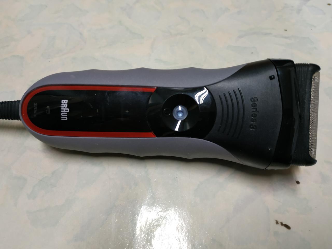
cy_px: 124
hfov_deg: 71.6
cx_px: 166
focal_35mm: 24
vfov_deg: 56.8
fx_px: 230
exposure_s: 1/24
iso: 250
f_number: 1.9
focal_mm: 3.94
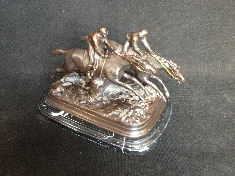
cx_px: 118
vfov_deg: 40.7
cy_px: 88
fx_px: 238
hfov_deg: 52.6
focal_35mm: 35
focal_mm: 4.28
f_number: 2.4
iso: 160
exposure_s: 1/20
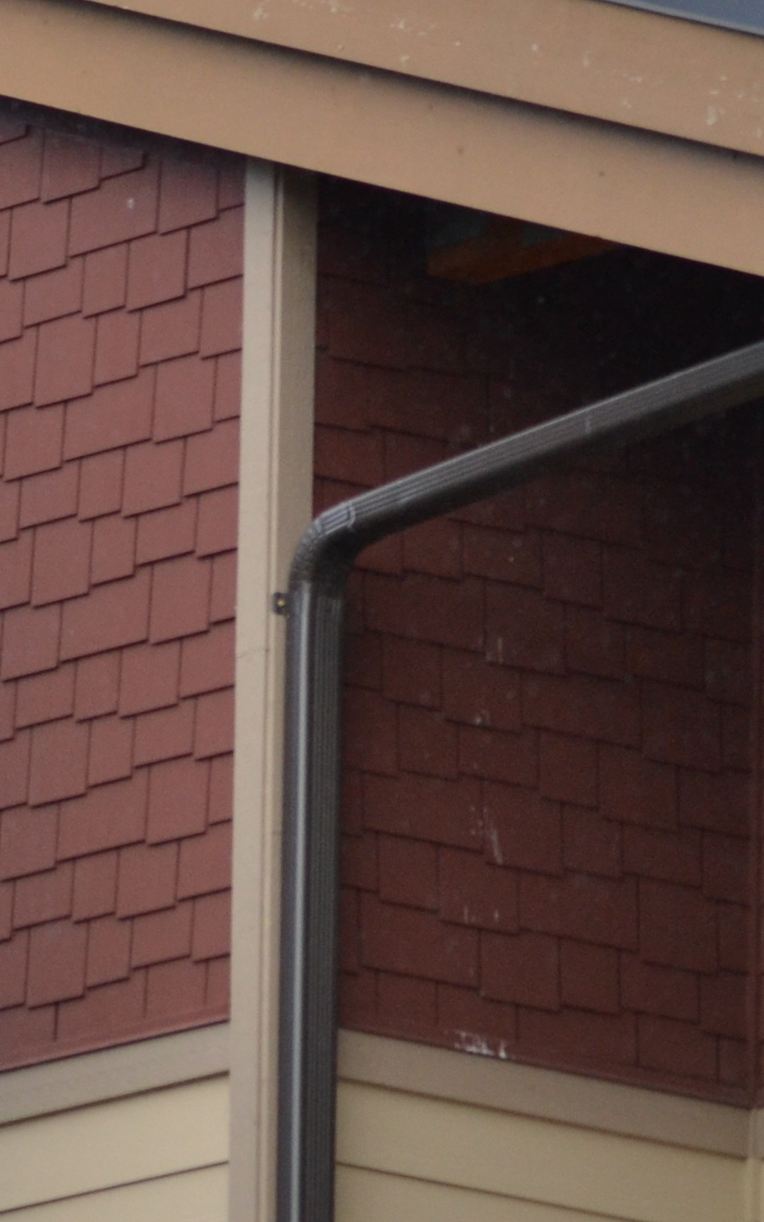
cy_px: 195
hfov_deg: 2.0
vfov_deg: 3.3
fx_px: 21445
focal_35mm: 644
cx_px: -1143
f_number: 4.8
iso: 560
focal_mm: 125
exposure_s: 1/500
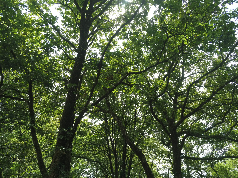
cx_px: 119
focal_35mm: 23
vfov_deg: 58.9
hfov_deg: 73.9
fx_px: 158
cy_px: 89
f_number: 2.4
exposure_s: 1/480
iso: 112
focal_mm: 4
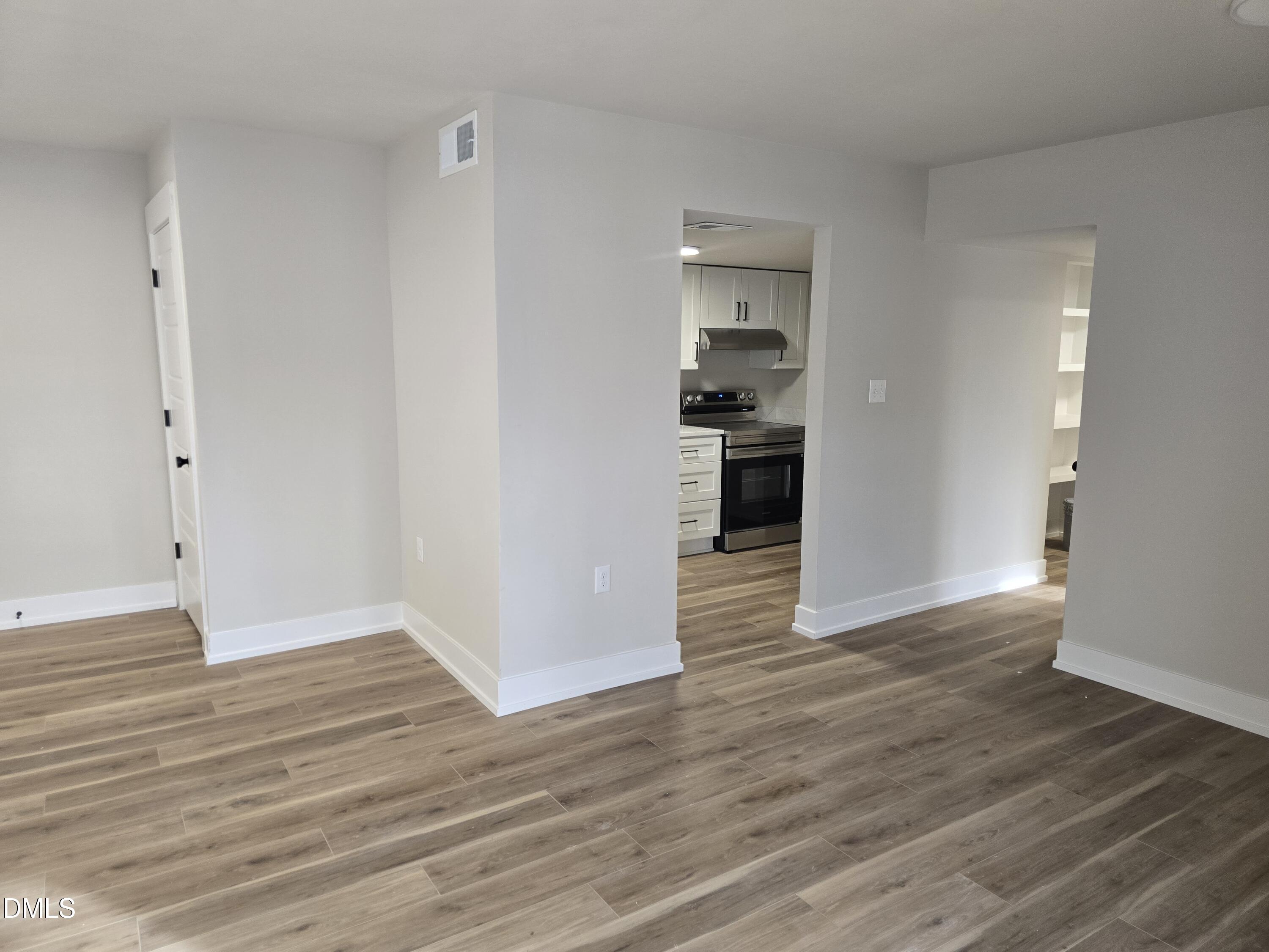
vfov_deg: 58.9
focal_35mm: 23
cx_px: 634
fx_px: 843
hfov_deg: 73.9
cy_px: 476
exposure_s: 1/120
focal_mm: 6.3
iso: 200
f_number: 1.7
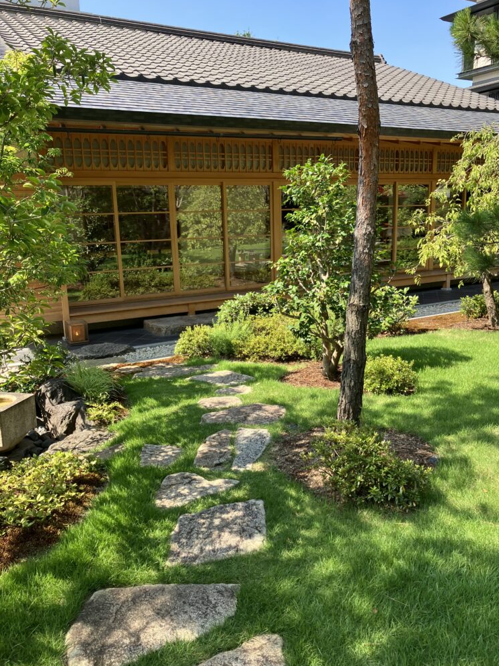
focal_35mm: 29
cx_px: 257
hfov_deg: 48.2
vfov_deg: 61.7
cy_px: 336
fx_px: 557
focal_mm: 3.99
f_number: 1.8
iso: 32
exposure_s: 1/358
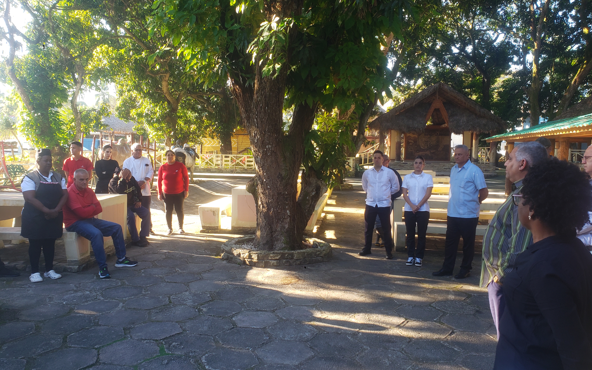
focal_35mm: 28
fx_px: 452
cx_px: 297
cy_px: 189
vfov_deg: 44.5
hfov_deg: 66.5
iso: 80
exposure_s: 1/100
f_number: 2.4
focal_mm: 4.3
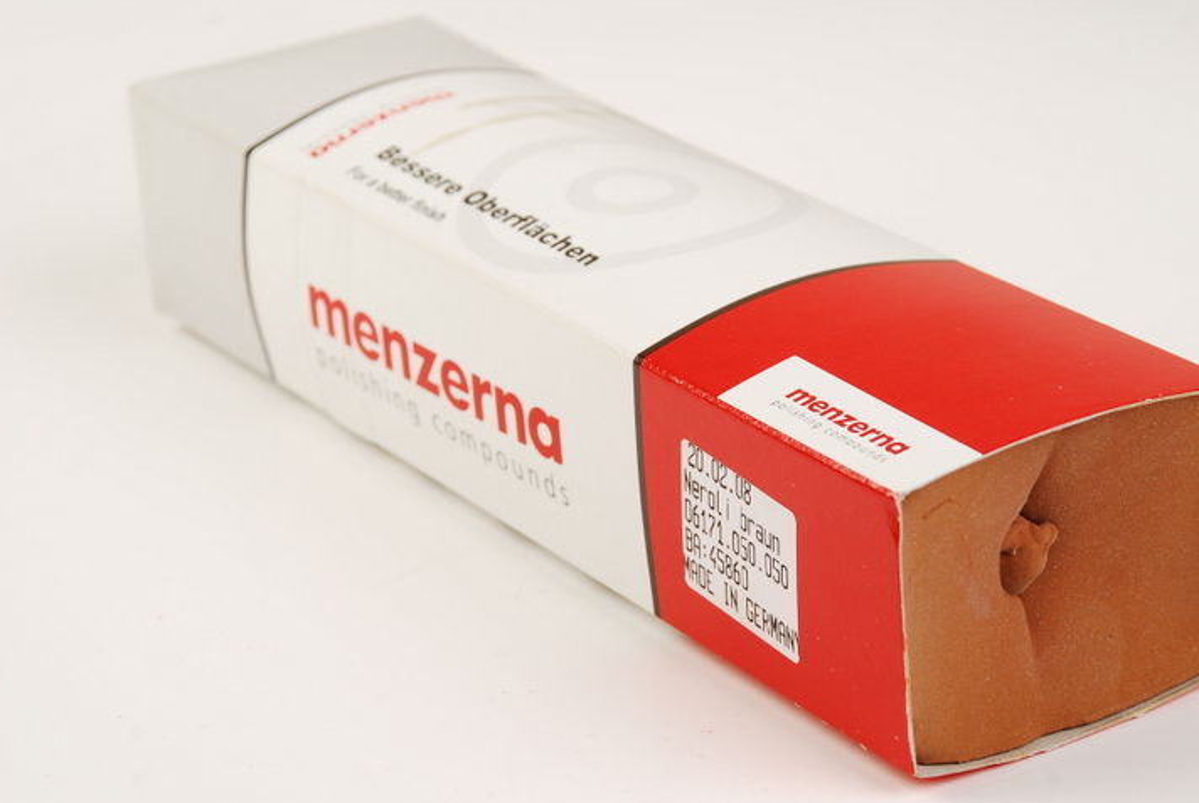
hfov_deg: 17.3
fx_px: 3936
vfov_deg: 11.7
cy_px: 417
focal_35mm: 118
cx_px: 660
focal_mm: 70
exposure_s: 1/60
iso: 100
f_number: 10
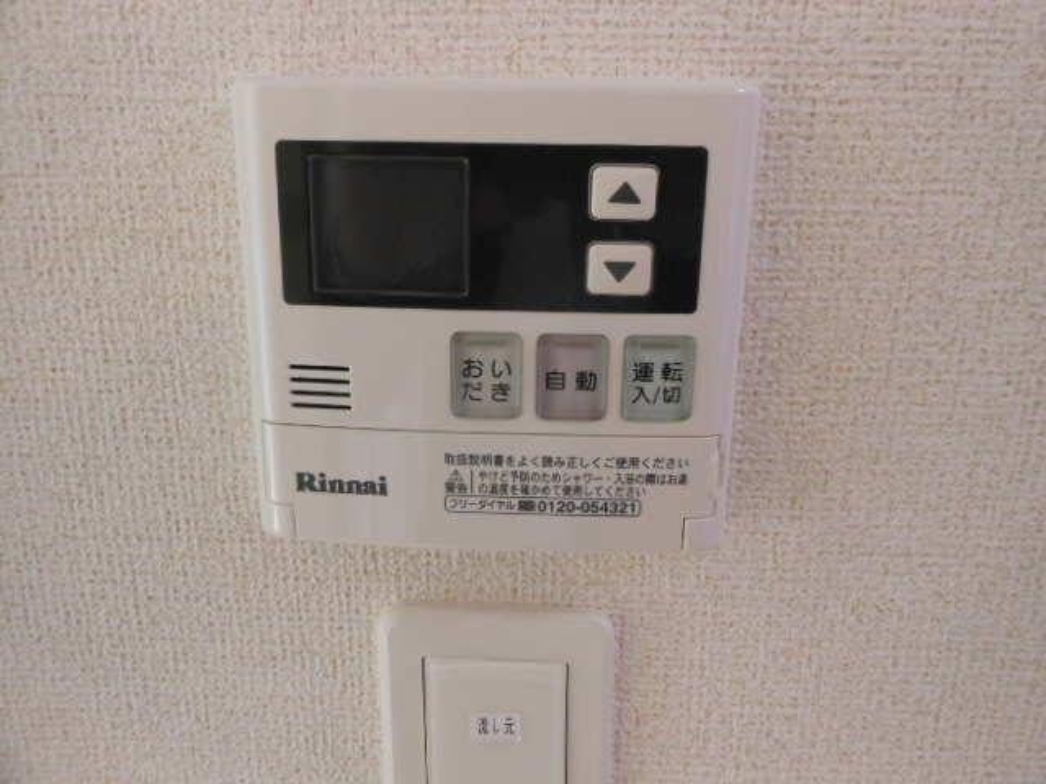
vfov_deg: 49.7
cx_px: 523
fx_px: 846
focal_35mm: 28
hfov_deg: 63.4
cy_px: 392
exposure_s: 1/80
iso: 400
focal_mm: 5
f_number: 3.7
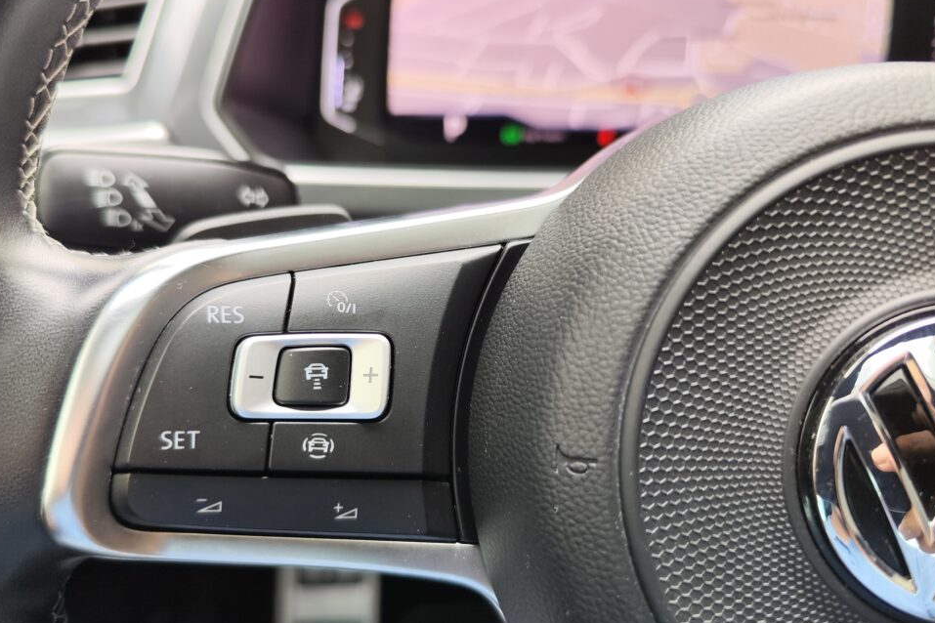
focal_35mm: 30
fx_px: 779
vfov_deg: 43.5
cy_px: 350
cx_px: 402
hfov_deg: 61.7
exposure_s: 1/100
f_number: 1.69
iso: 128
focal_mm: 7.01
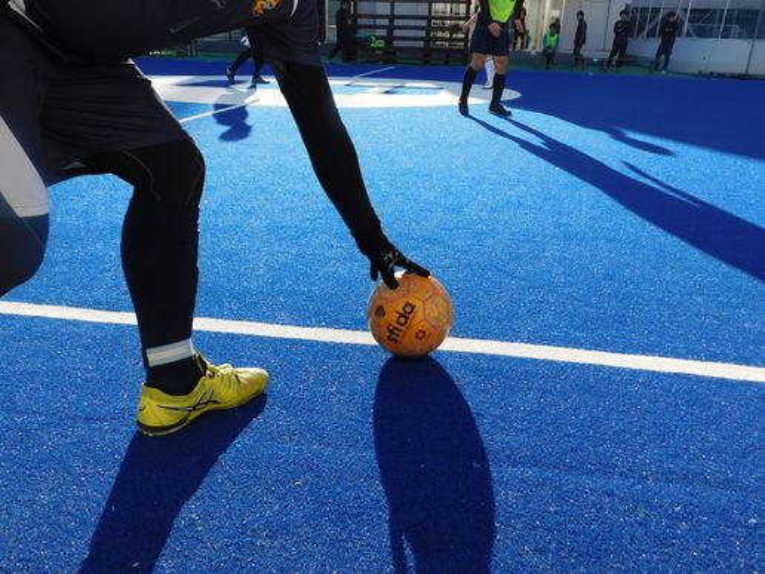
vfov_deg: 46.8
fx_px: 663
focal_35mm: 30
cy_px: 287
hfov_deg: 60.0
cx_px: 382
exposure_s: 1/800
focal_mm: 5.3
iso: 125
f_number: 3.2
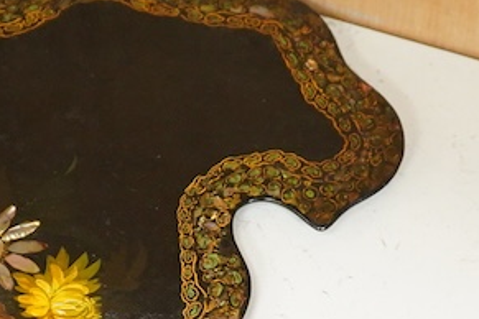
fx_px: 2315
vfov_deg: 7.8
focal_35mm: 174
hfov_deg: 11.8
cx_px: 314
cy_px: 393
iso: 2500
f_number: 5.6
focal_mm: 30
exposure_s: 1/125
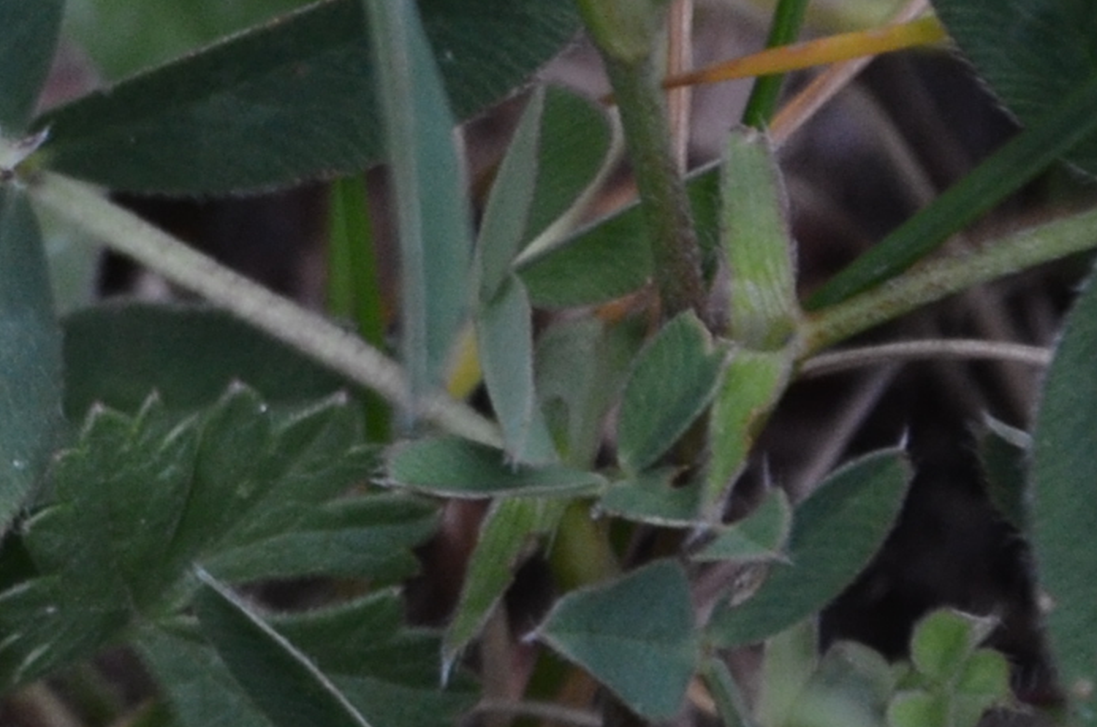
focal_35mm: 840
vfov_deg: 1.6
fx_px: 25533
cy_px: -323
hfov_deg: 2.5
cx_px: -817
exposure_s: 1/60
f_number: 5.6
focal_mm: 105
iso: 720
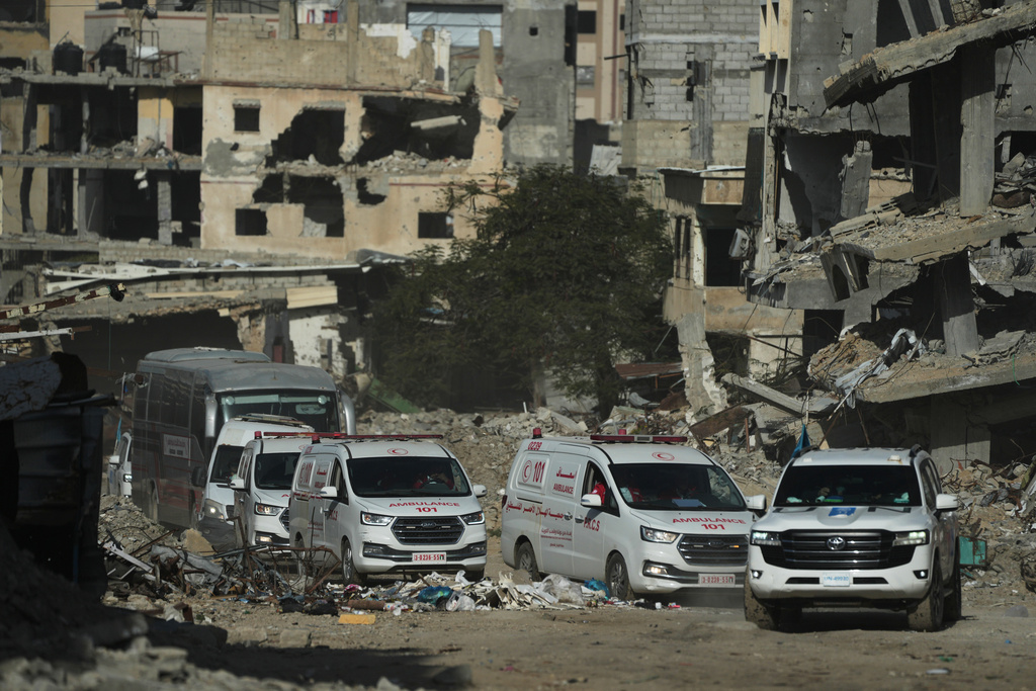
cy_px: 346
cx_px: 518
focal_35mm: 364
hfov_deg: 5.7
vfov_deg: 3.8
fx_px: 10476
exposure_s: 1/8000
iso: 200
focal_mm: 364
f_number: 5.6
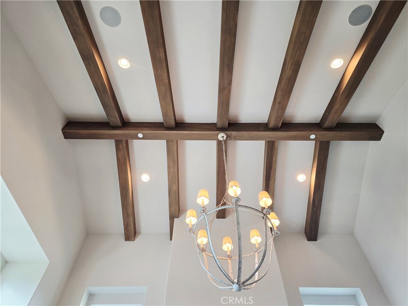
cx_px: 204
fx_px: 271
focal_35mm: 23
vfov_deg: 58.9
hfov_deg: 73.9
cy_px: 153
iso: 100
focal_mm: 6.3
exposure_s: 1/120
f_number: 1.7
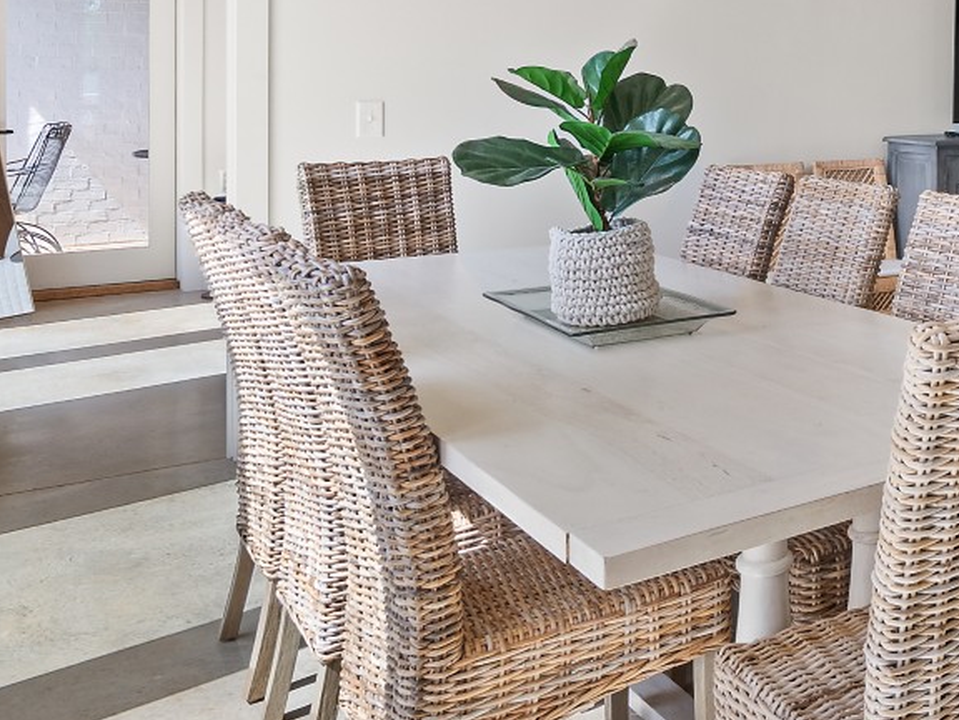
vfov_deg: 34.2
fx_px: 1108
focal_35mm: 40
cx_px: 1104
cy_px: 90
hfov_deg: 37.4
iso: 200
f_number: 5.6
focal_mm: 8
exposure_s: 1/30
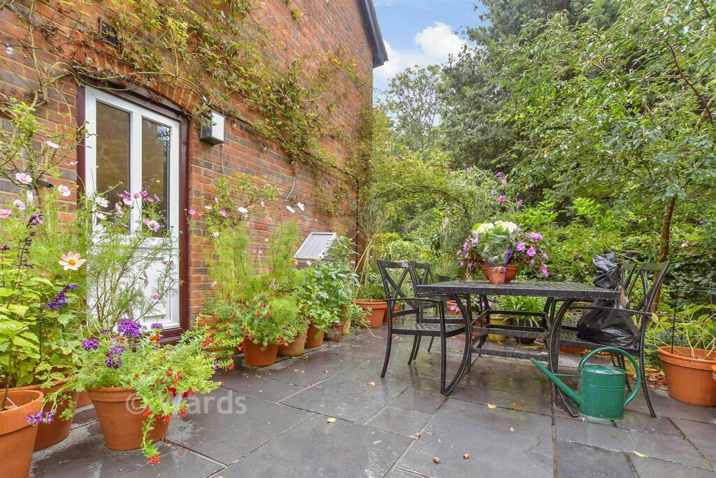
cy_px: 239
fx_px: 298
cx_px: 358
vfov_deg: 77.3
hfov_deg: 100.4
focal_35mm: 15
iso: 250
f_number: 8
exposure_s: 1/30
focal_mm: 10
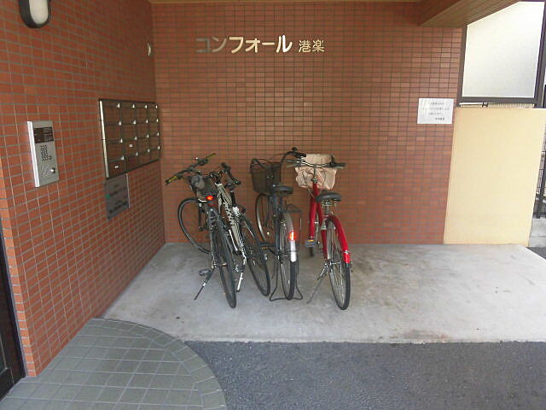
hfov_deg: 71.6
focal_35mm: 24
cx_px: 273
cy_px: 205
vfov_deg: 56.8
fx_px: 379
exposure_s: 1/40
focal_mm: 4.3
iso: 160
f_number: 3.1
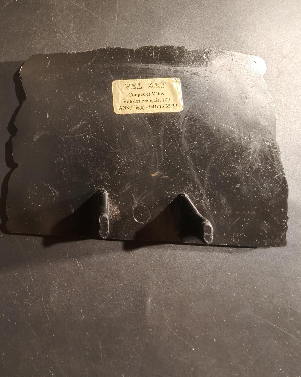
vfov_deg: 70.2
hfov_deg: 58.8
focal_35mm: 24
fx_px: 267
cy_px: 176
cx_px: 151
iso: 250
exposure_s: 1/50
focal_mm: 2.32
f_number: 2
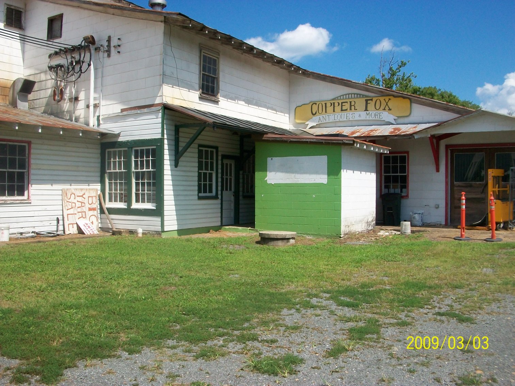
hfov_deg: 54.0
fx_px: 506
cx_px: 258
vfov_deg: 41.8
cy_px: 193
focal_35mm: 34
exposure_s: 1/500
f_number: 5.5
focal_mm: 5.7
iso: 80
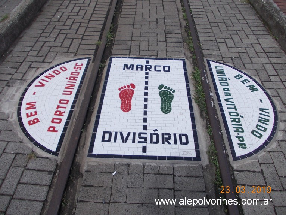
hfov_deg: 63.5
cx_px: 143
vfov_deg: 49.7
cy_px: 108
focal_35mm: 28
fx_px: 231
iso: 80
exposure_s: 1/500
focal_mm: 4
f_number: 5.4
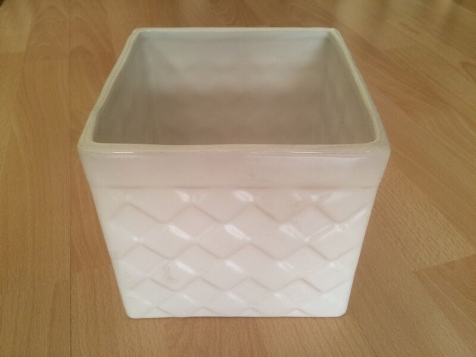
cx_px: 238
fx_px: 399
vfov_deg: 48.2
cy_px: 178
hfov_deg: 61.7
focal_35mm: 29
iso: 100
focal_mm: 4.15
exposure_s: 1/33
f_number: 2.2
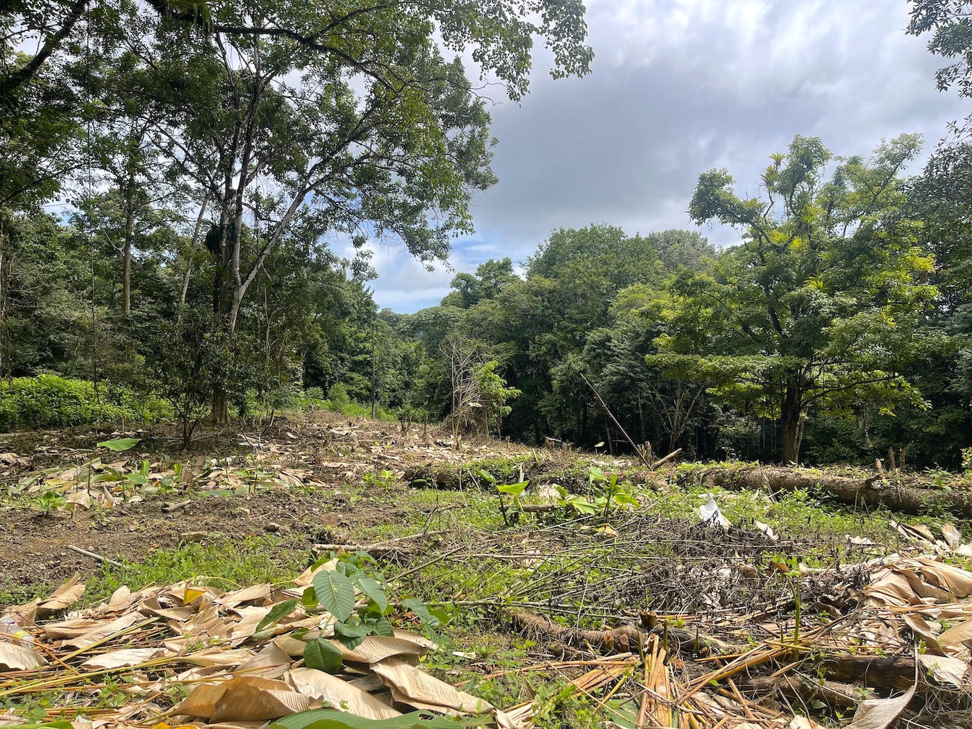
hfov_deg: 69.4
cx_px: 486
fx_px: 702
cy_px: 364
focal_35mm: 25
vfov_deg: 54.9
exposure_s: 1/2433
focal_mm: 5.1
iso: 32
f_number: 1.6
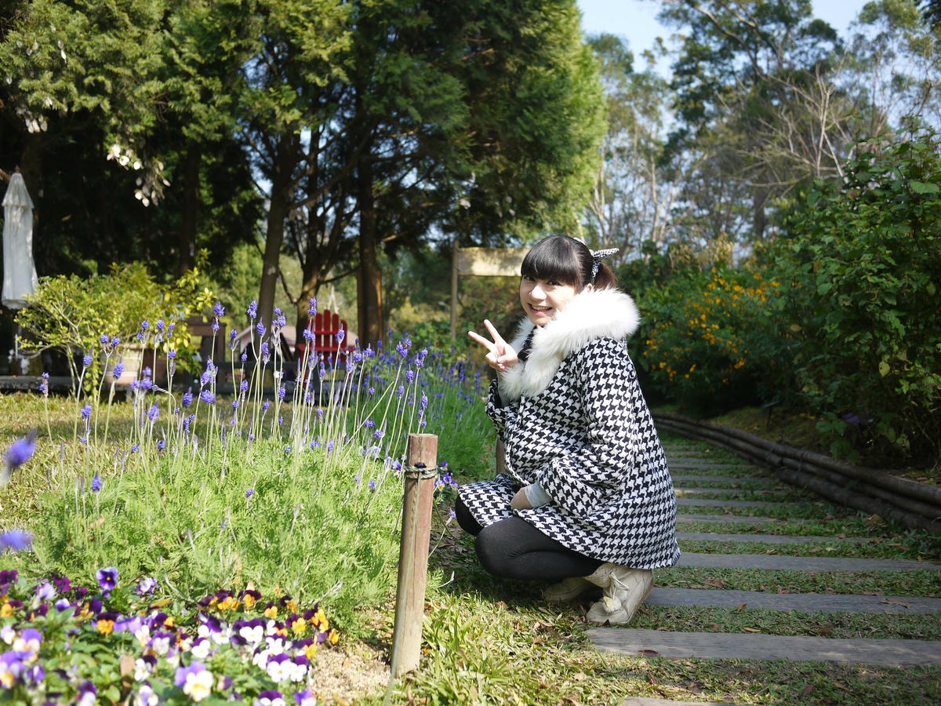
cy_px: 353
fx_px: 1087
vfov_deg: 36.0
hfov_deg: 46.8
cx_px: 470
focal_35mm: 40
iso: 160
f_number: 2.2
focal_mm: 20
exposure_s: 1/1300
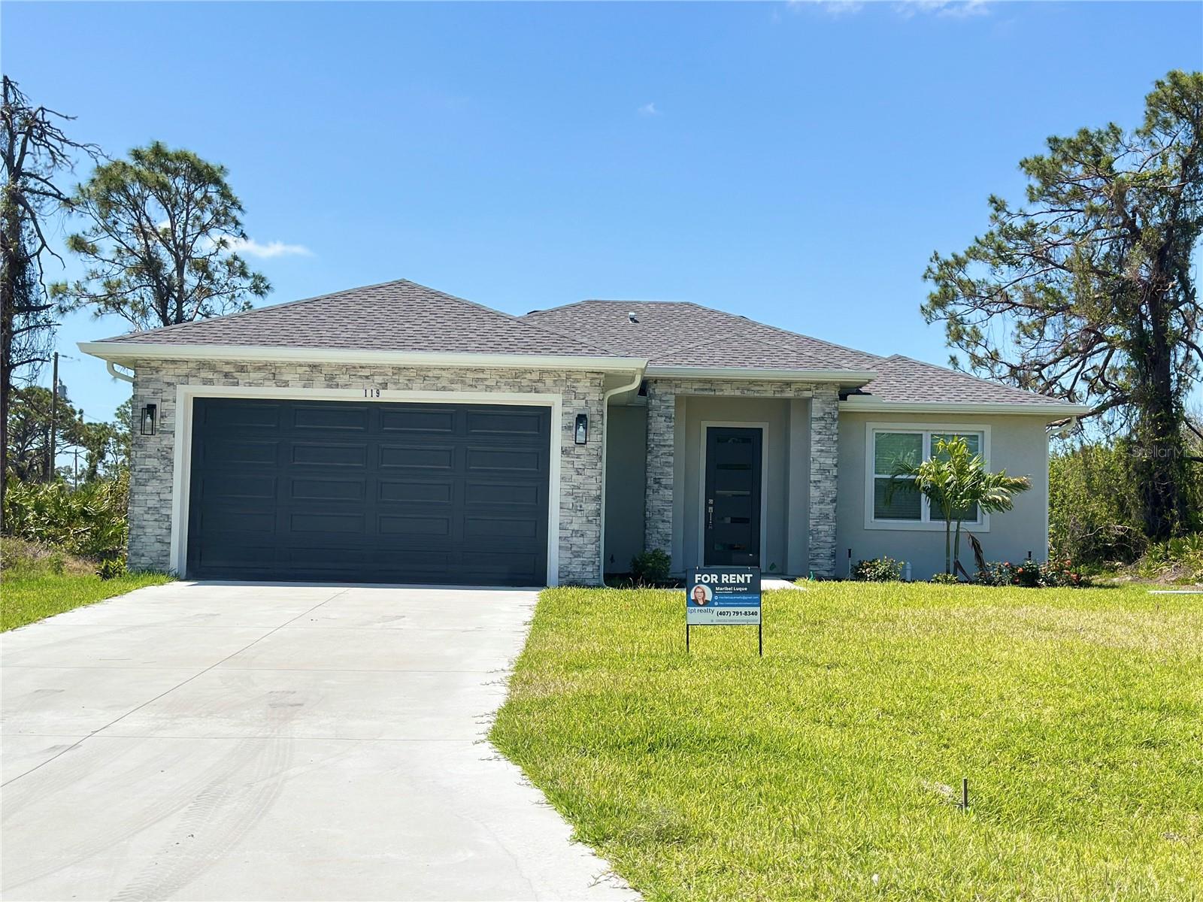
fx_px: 1668
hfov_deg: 39.7
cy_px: 451
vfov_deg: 30.3
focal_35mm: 48
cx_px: 602
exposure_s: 1/5556
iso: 100
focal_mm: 6.86
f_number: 1.78
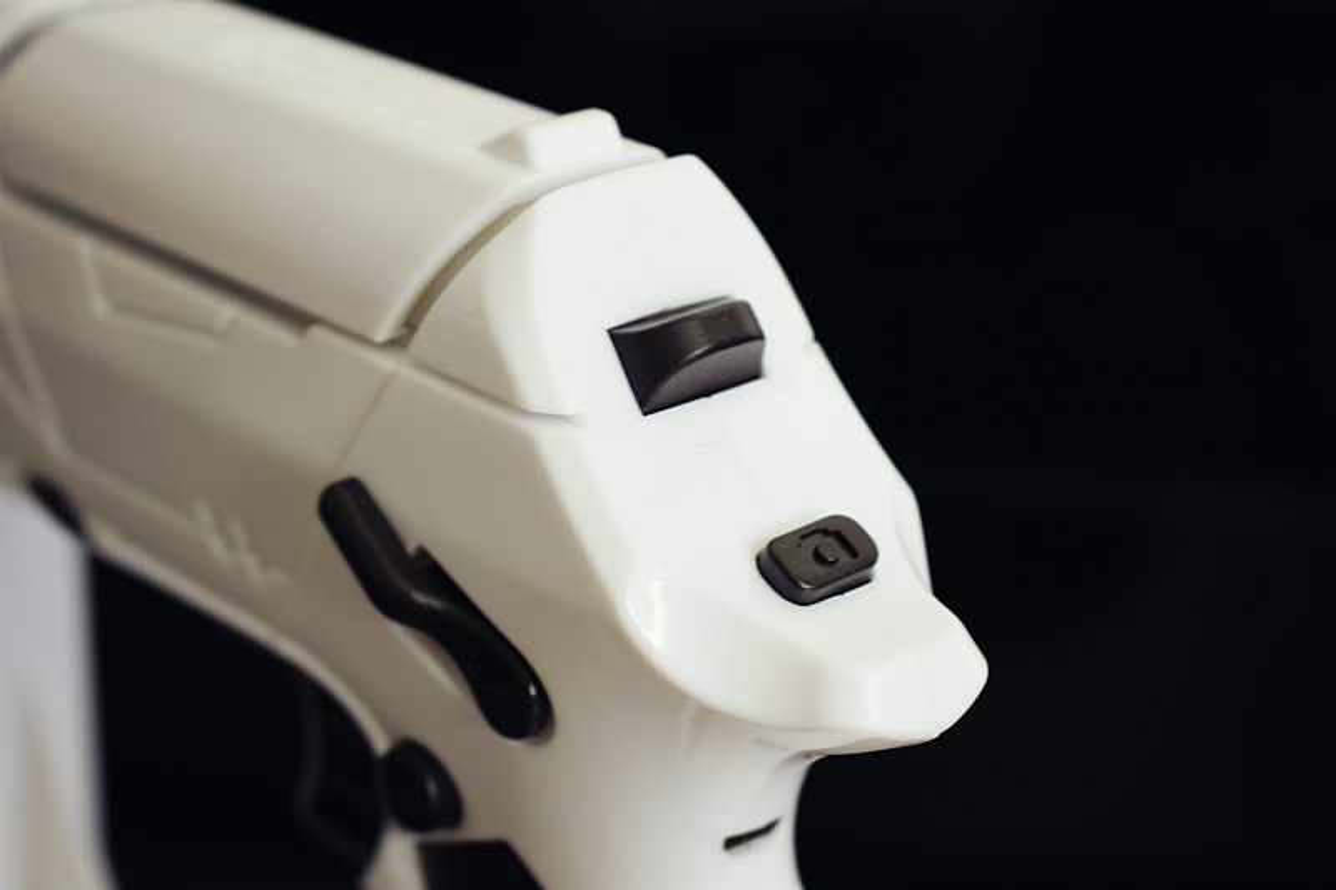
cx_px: 668
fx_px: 2671
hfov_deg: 28.1
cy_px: 445
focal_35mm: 72
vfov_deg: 18.9
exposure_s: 1/15
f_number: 5.3
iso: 100
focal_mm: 48
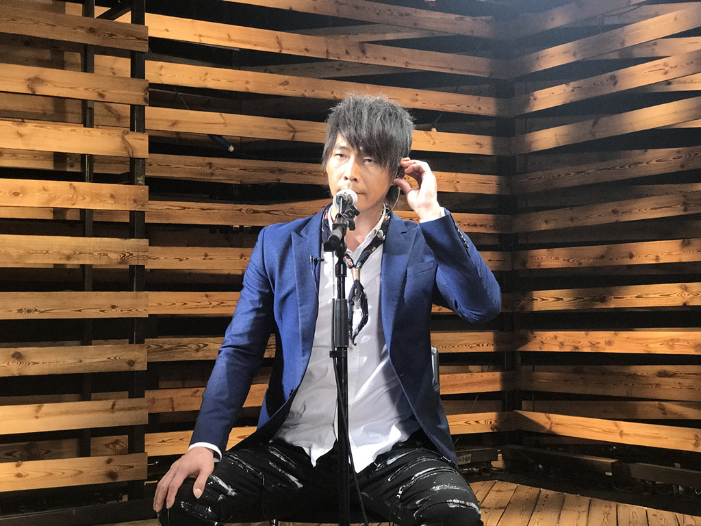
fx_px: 1154
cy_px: 263
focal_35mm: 57
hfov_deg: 33.8
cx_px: 350
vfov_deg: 25.7
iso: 250
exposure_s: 1/60
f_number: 2.8
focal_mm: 6.6
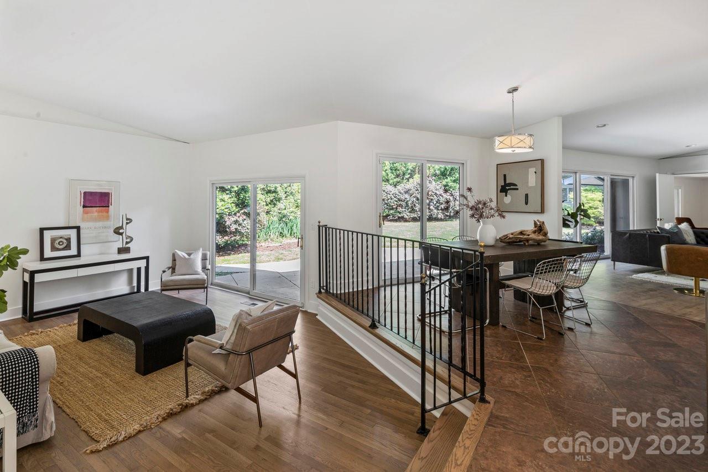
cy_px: 236
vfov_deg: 73.8
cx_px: 354
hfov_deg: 96.7
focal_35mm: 16
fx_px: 315
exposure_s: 1/3
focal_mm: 16
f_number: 11
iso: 100
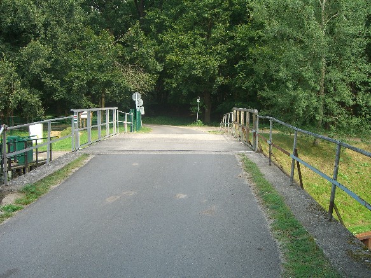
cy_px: 139
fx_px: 407
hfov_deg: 49.0
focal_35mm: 38
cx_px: 186
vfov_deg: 37.7
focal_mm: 7.9
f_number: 2.8
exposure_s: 1/250
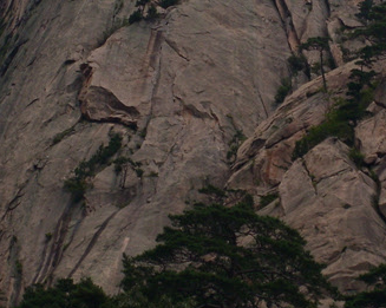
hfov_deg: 7.7
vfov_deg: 6.1
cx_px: 300
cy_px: 14
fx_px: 2865
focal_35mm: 251
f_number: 12.4
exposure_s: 1/129
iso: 50
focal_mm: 17.4
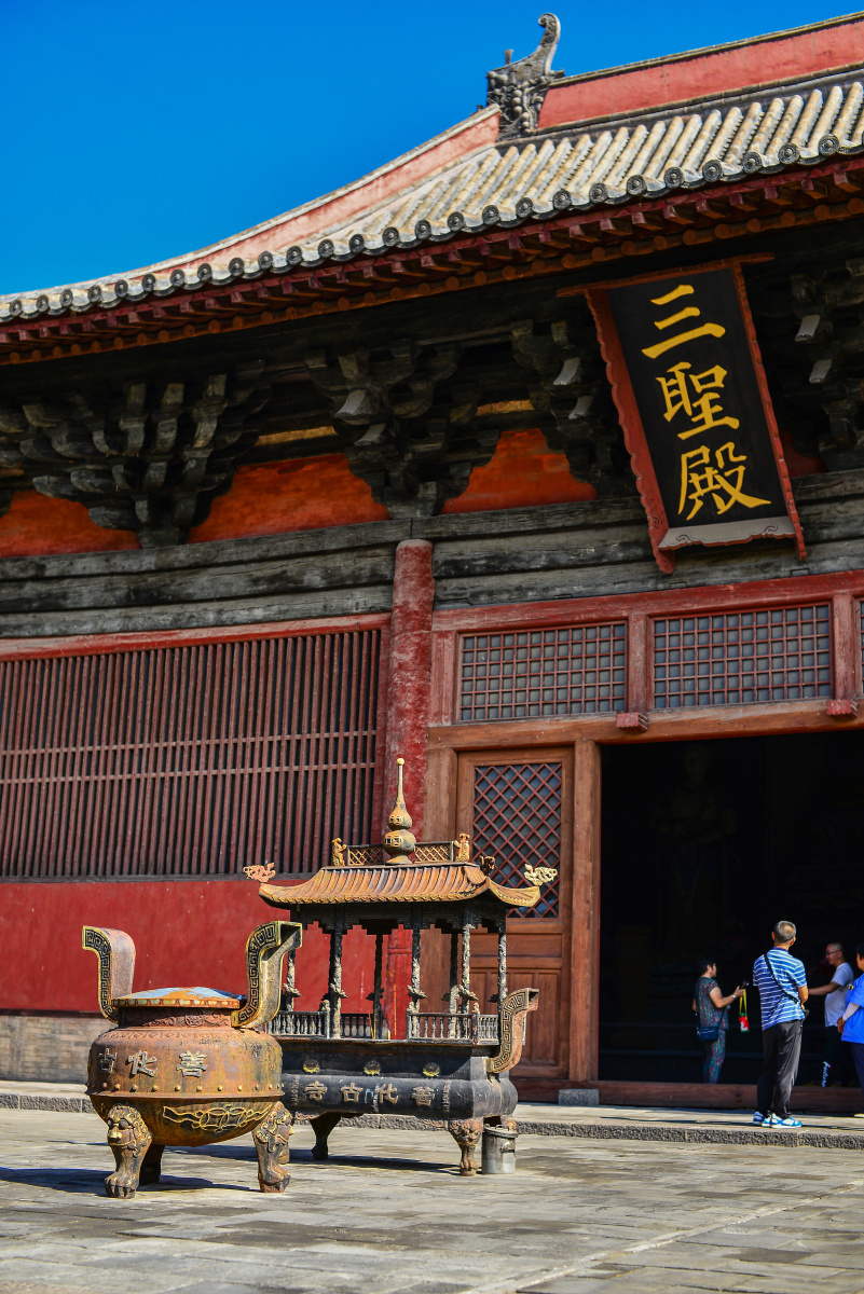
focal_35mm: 50
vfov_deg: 39.6
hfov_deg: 27.0
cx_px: 432
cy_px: 647
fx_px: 1798
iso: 100
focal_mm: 50
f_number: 3.2
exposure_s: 1/1000
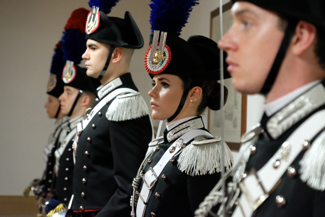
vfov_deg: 10.4
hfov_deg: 15.5
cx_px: 162
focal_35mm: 132
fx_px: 1192
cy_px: 108
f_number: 5.6
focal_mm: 88.2
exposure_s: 1/105
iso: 12800
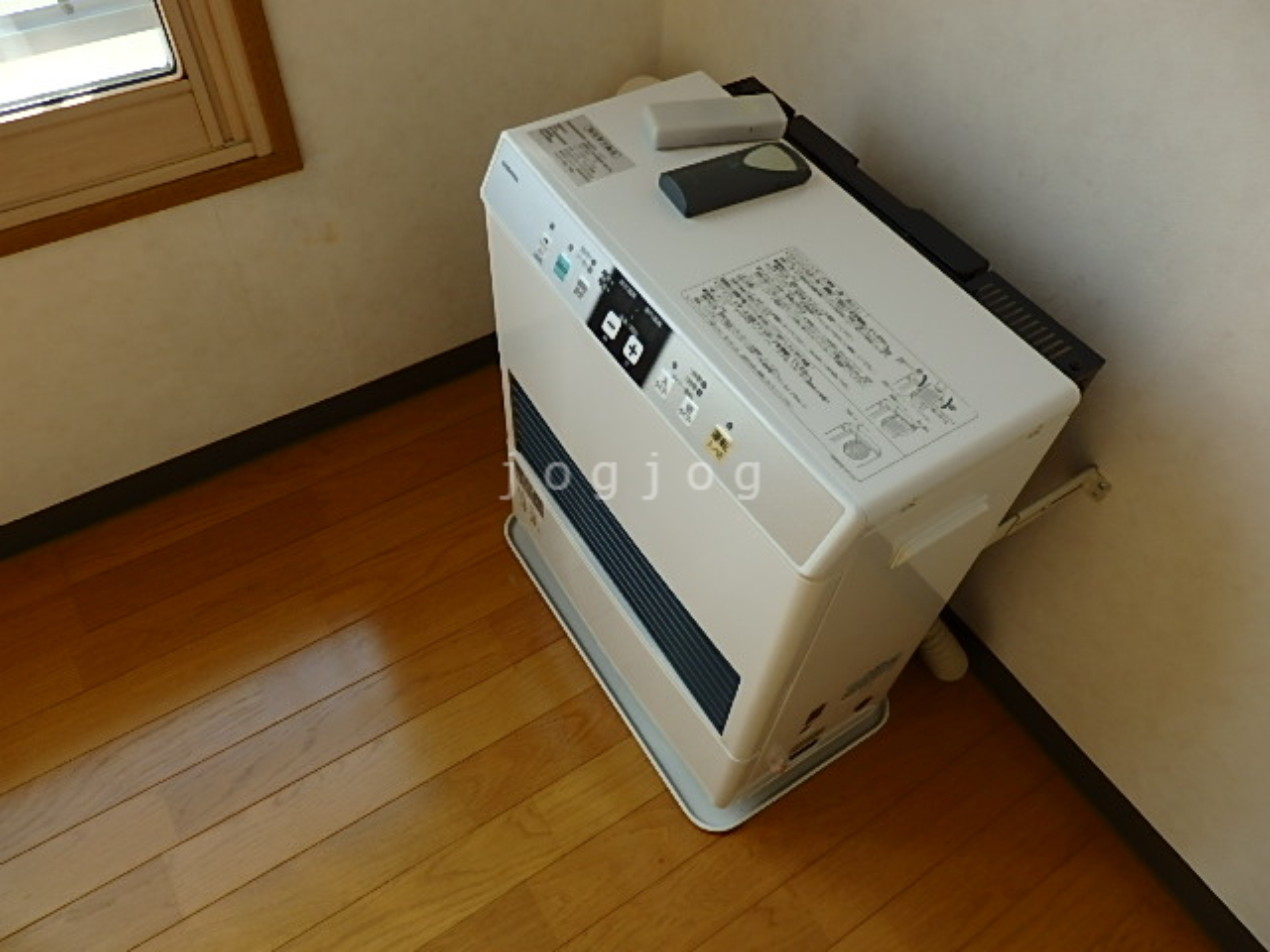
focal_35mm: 25
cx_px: 635
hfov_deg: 69.4
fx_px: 917
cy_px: 476
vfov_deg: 54.9
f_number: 3
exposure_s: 1/320
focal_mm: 4.5
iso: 125
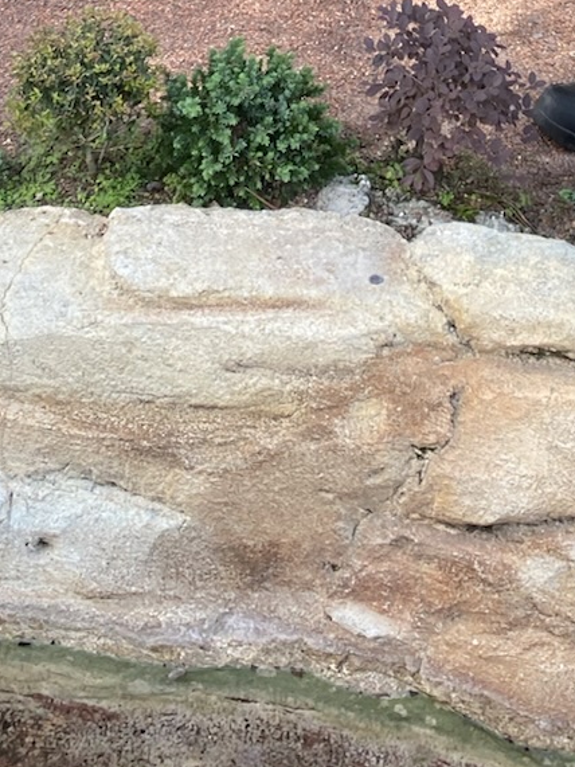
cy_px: -349
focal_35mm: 82
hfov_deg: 17.9
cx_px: 425
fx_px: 1817
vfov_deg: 20.7
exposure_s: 1/283
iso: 32
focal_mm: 4.25
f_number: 1.8
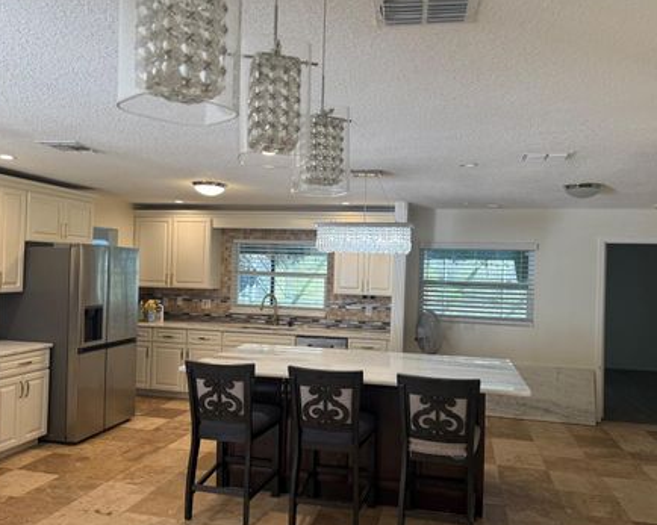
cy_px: 269
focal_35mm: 27
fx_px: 525
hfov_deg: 64.1
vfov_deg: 53.2
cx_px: 338
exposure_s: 1/120
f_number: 1.78
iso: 125
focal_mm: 6.76
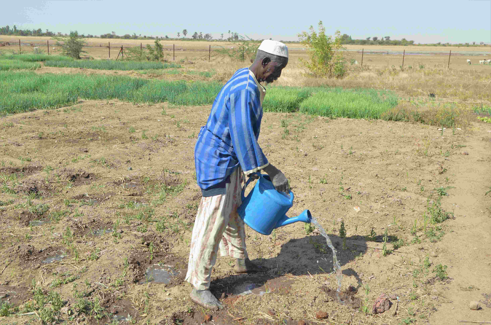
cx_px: 246
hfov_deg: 49.6
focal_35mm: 39
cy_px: 162
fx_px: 531
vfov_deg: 34.1
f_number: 5.6
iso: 500
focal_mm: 26
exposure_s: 1/1600
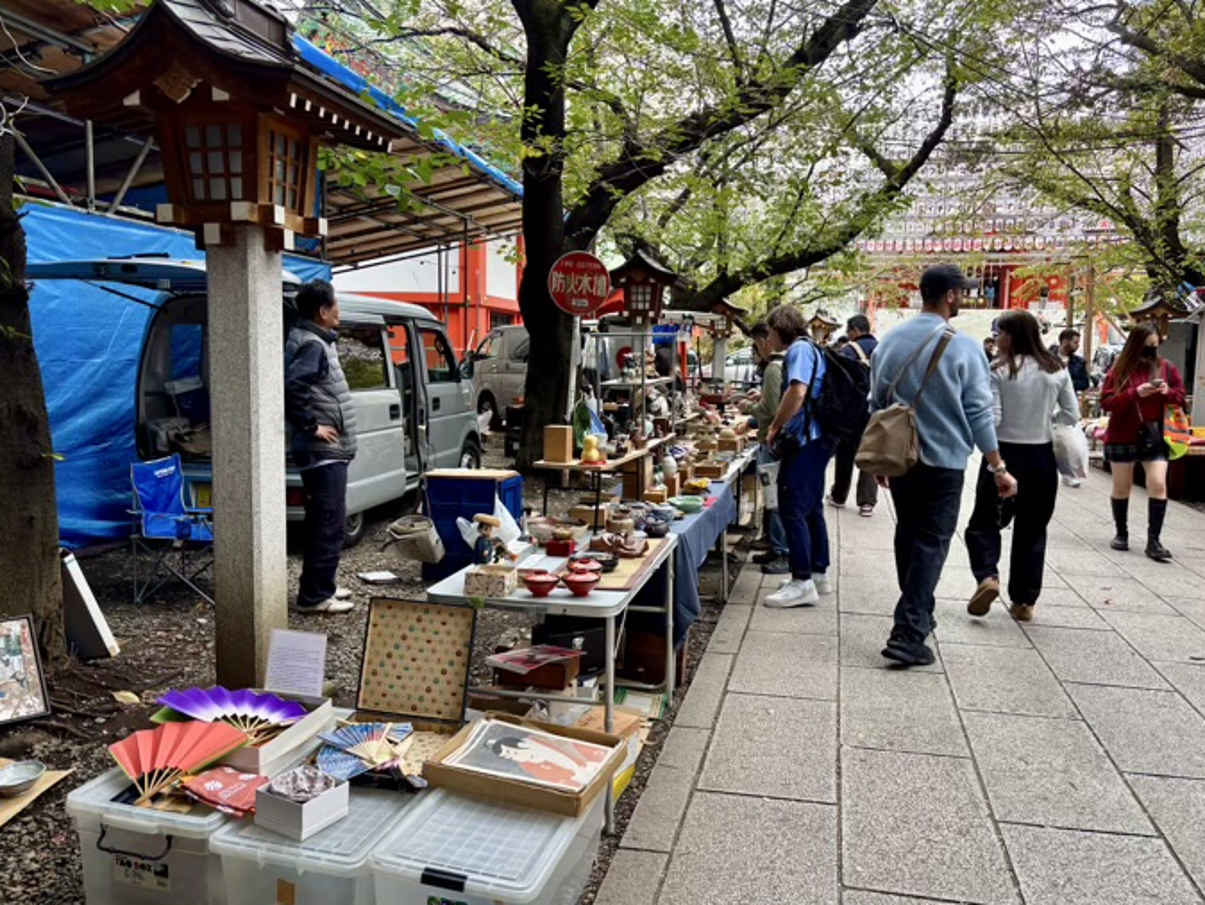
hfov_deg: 65.3
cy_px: 452
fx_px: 940
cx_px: 610
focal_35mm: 27
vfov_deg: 51.4
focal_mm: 5.96
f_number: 1.6
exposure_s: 1/121
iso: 40
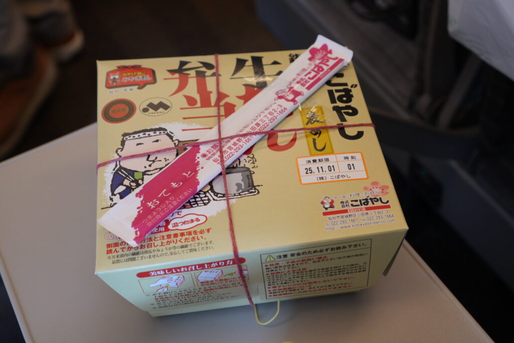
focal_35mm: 52
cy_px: 172
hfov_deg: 37.8
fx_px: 750
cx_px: 257
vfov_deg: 25.8
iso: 640
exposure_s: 1/100
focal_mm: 35
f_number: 4.5
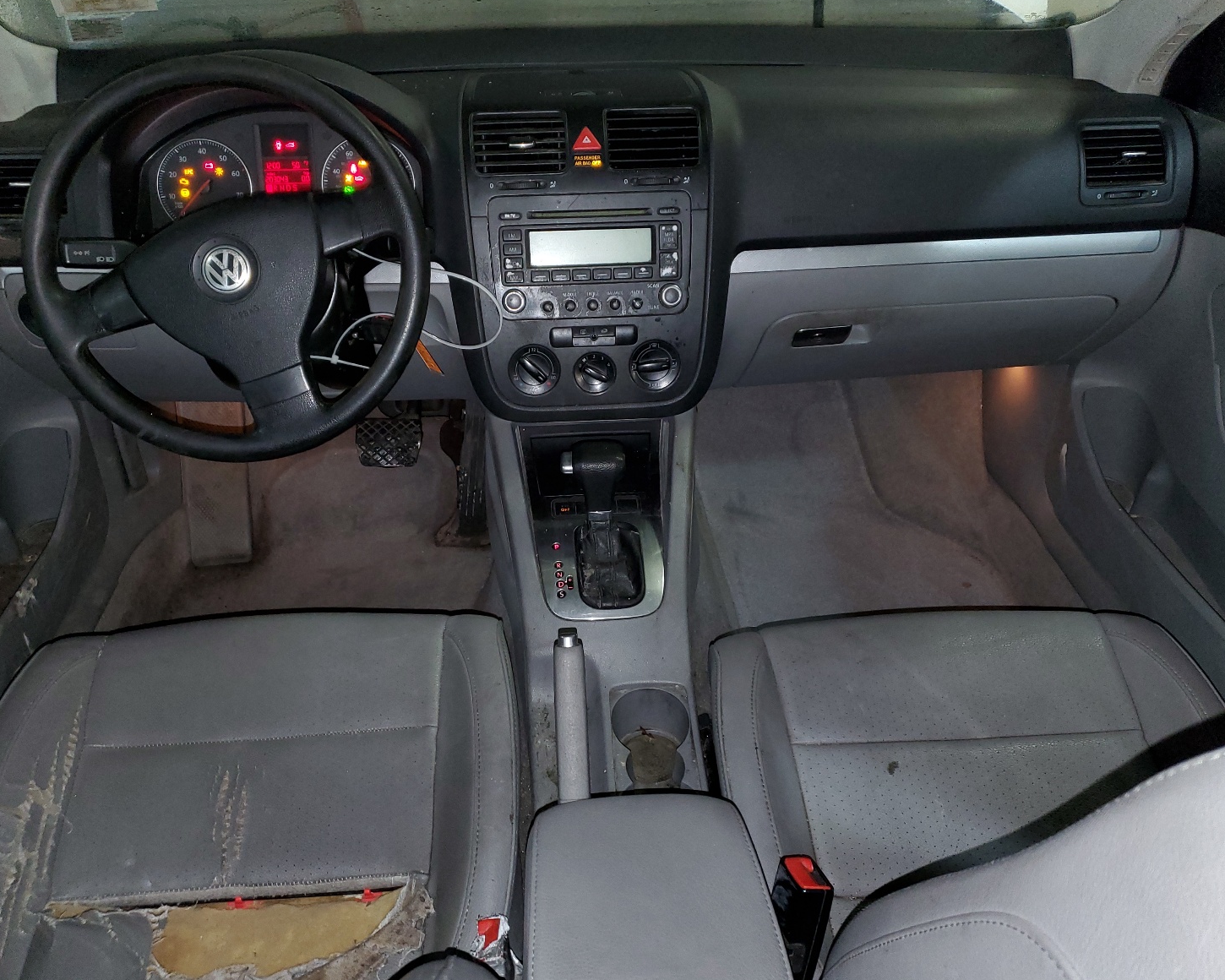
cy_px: 498
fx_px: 1015
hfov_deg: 62.2
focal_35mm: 28
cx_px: 578
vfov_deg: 51.5
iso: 134
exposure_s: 1/22
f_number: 1.5
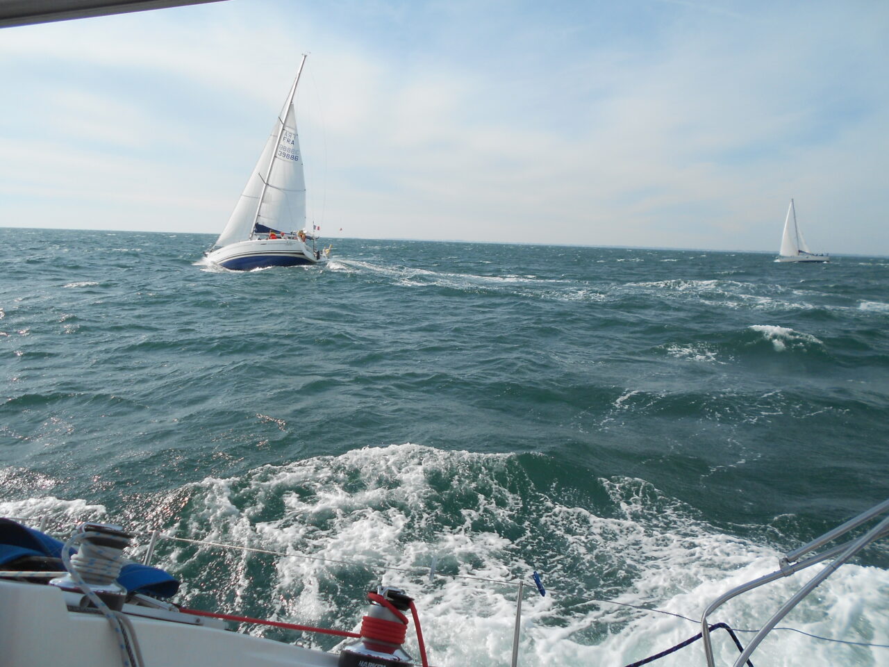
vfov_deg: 53.1
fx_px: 668
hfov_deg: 67.3
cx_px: 444
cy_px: 334
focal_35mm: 26
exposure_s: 1/1250
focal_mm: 4.6
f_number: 3.2
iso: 80
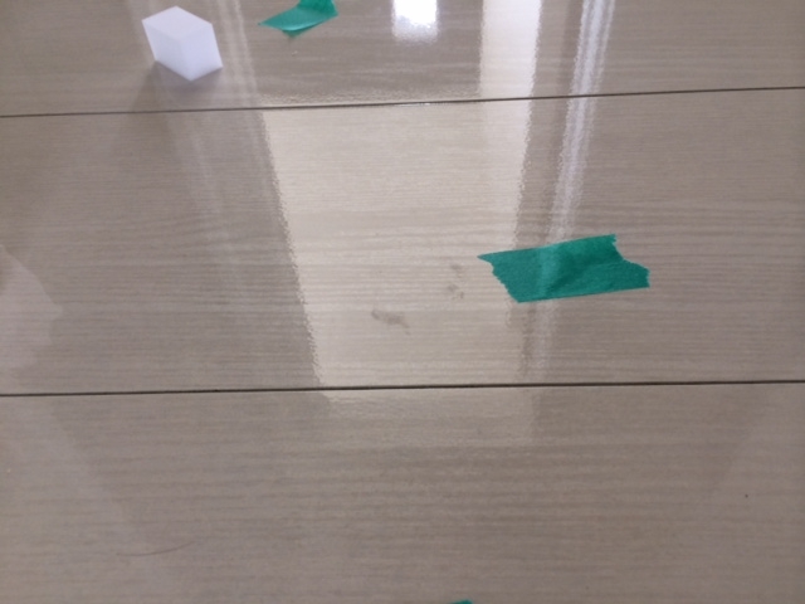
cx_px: 402
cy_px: 302
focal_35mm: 30
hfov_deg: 60.0
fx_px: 698
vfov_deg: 46.8
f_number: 2.2
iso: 50
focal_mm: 4.12
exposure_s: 1/30
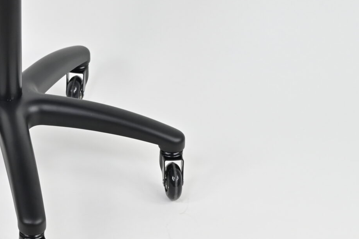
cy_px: -32
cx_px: 29
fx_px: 1385
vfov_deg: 9.7
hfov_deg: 14.6
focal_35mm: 139
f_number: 6.3
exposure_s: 1/100
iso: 640
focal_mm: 50
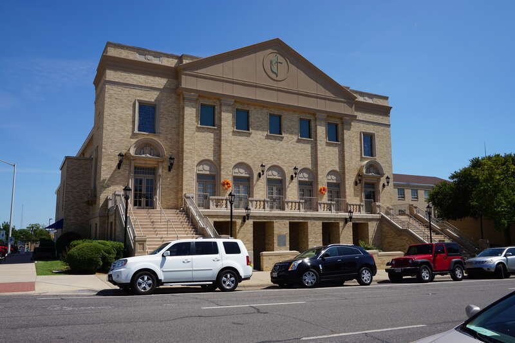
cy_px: 172
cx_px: 258
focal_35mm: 30
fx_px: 429
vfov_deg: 43.6
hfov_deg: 61.9
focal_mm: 20
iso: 100
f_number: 11
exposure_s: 1/200
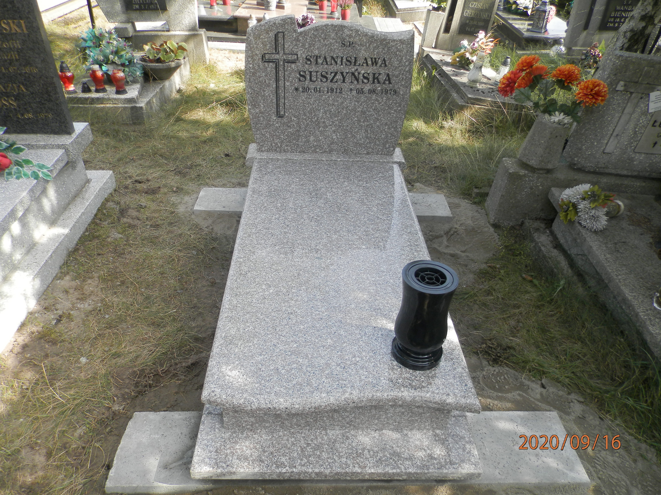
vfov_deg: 54.9
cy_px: 248
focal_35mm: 25
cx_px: 330
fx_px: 477
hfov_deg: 69.4
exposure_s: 1/200
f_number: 3.1
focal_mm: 4.5
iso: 80
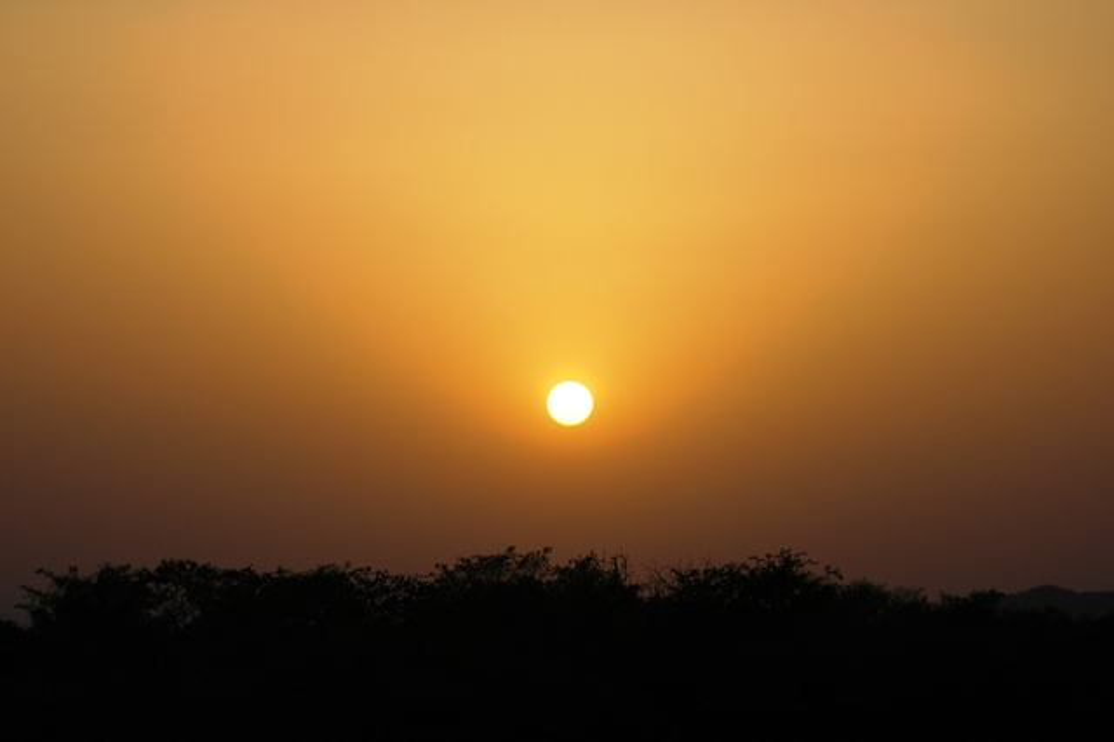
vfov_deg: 9.0
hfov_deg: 13.4
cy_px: 371
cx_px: 557
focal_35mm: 153
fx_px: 4732
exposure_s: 1/400
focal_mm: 102
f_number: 10
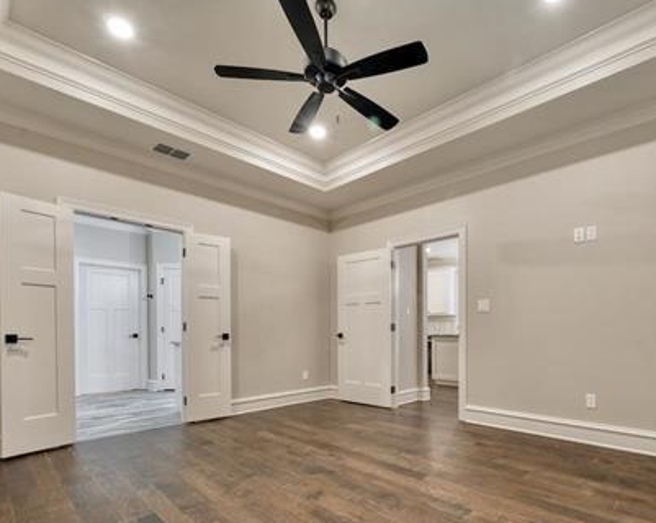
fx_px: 349
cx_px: 378
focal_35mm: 18
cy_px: 336
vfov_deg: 72.1
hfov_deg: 85.8
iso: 640
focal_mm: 12
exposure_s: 1/1.6
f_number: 7.1
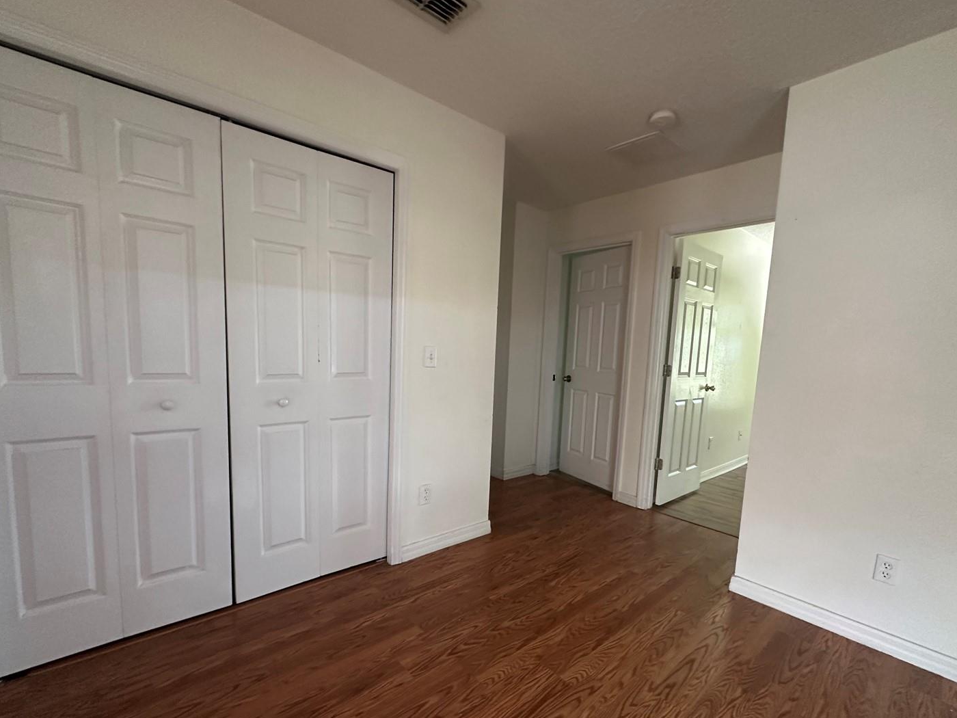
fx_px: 442
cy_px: 398
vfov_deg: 77.8
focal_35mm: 16
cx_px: 480
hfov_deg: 94.5
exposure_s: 1/60
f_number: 2.2
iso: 400
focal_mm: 2.22
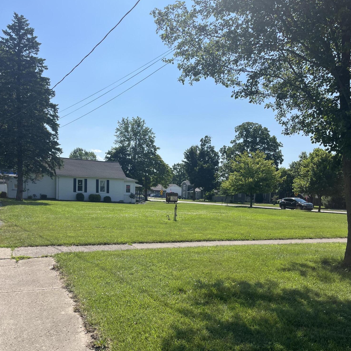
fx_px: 356
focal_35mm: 31
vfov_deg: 51.9
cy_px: 223
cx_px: 175
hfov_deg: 52.5
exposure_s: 1/4651
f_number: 1.6
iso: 50
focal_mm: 5.1
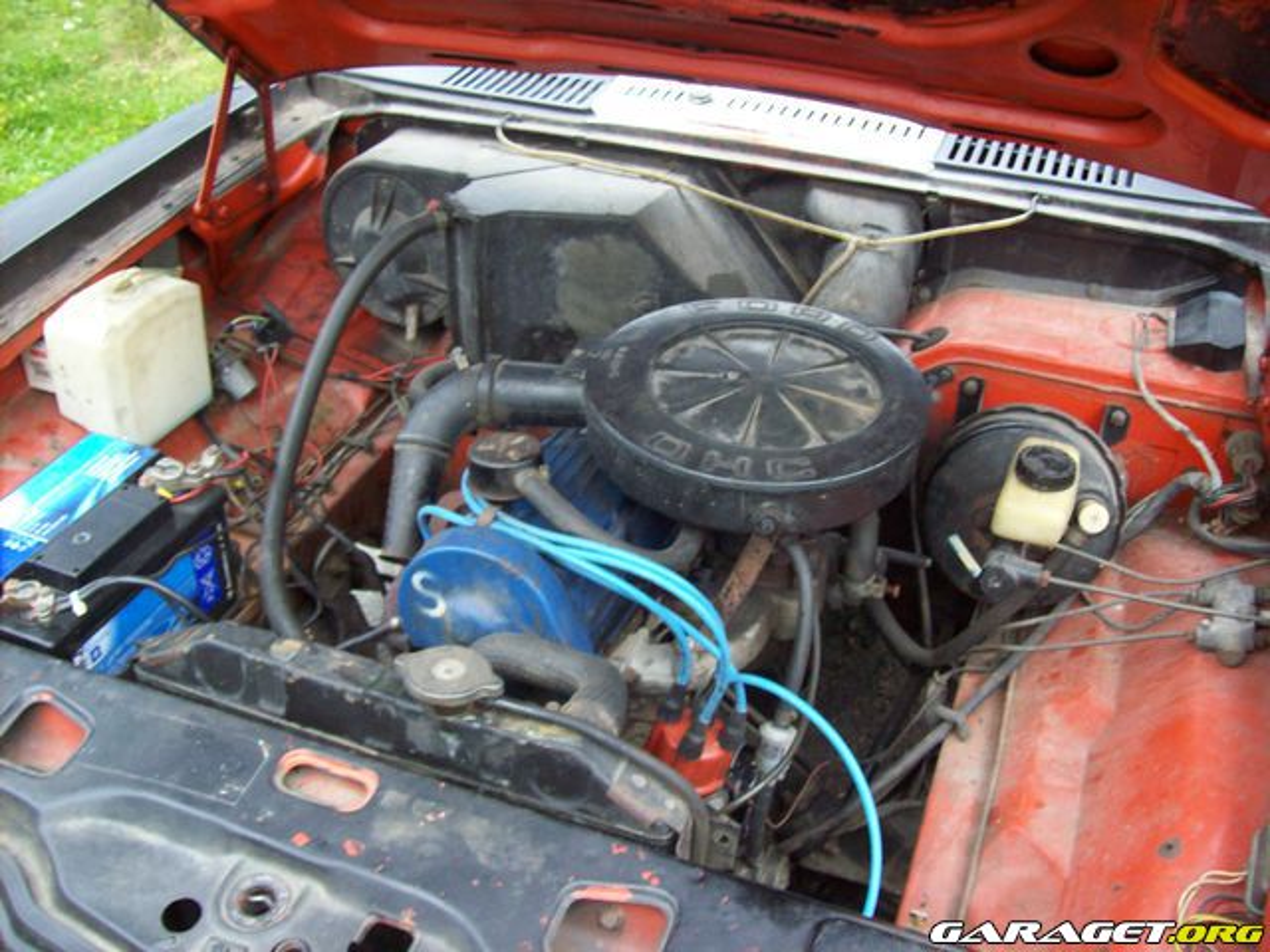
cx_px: 635
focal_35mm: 36
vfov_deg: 39.7
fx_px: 1321
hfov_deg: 51.4
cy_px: 476
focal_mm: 6
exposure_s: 1/8
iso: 200
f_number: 2.7
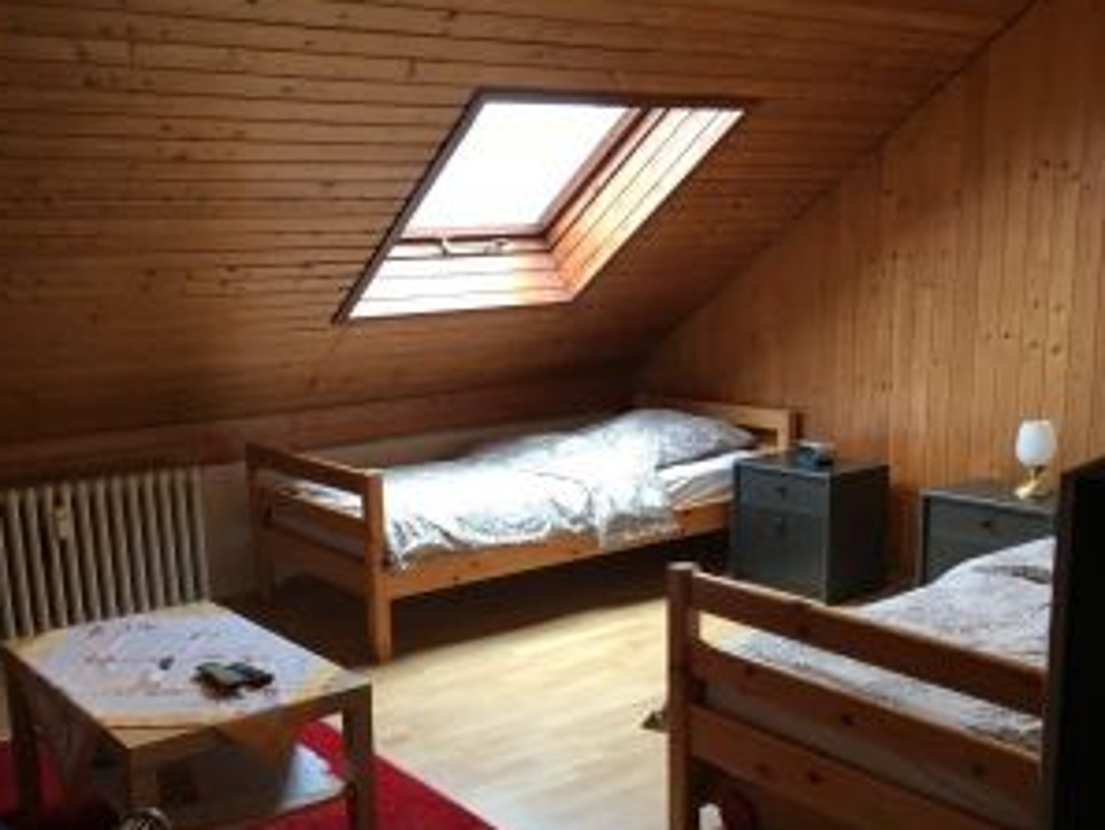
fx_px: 1245
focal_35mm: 39
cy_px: 510
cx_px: 513
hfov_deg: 47.8
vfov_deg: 36.7
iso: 64
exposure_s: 1/33
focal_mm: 4.15
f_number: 2.2
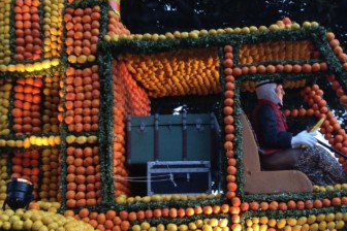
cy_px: 184
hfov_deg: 38.0
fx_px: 492
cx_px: 257
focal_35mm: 51
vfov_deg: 26.0
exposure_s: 1/60
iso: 64
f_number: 2.4
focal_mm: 4.13
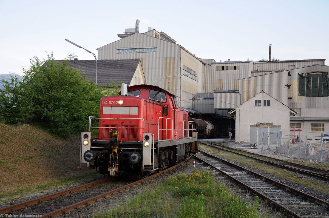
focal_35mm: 48
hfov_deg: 41.2
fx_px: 438
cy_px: 109
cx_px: 164
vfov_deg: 28.0
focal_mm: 32
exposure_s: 1/320
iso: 250
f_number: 5.6
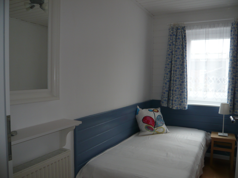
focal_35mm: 28
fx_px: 193
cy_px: 89
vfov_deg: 49.7
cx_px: 119
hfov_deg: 63.4
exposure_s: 1/50
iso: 100
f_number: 2.8
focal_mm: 4.6
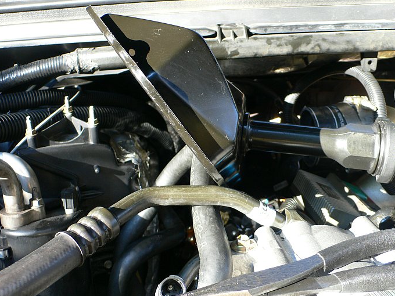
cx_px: 216
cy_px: 138
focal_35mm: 40
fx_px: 456
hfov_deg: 46.7
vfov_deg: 35.9
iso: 80
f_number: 2.8
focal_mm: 6.3
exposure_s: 1/40
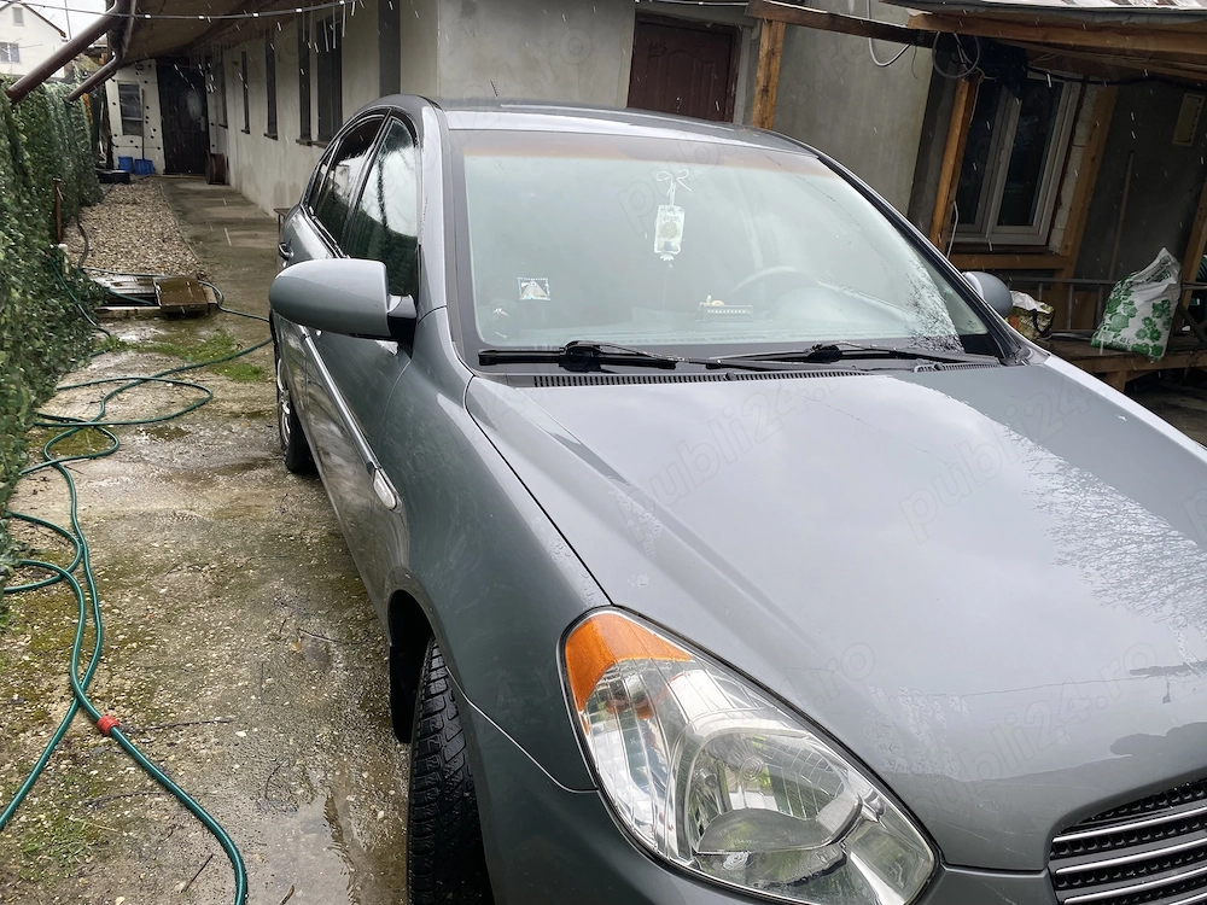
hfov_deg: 67.3
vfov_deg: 53.1
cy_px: 452
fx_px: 907
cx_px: 604
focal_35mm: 26
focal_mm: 4.25
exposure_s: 1/434
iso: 32
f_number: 1.8
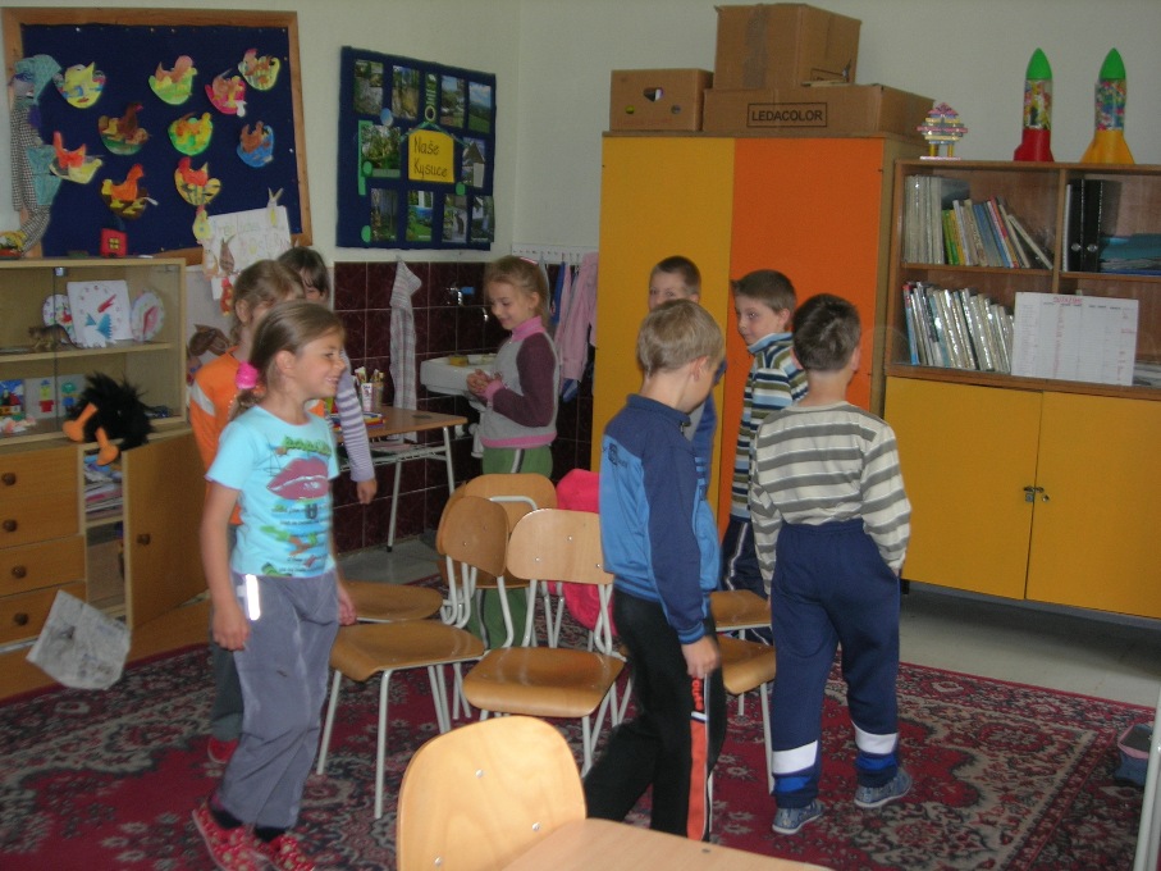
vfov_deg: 35.1
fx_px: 1375
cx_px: 580
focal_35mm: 41
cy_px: 436
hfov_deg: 45.8
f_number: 2.9
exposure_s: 1/60.1
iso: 72
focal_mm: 8.5
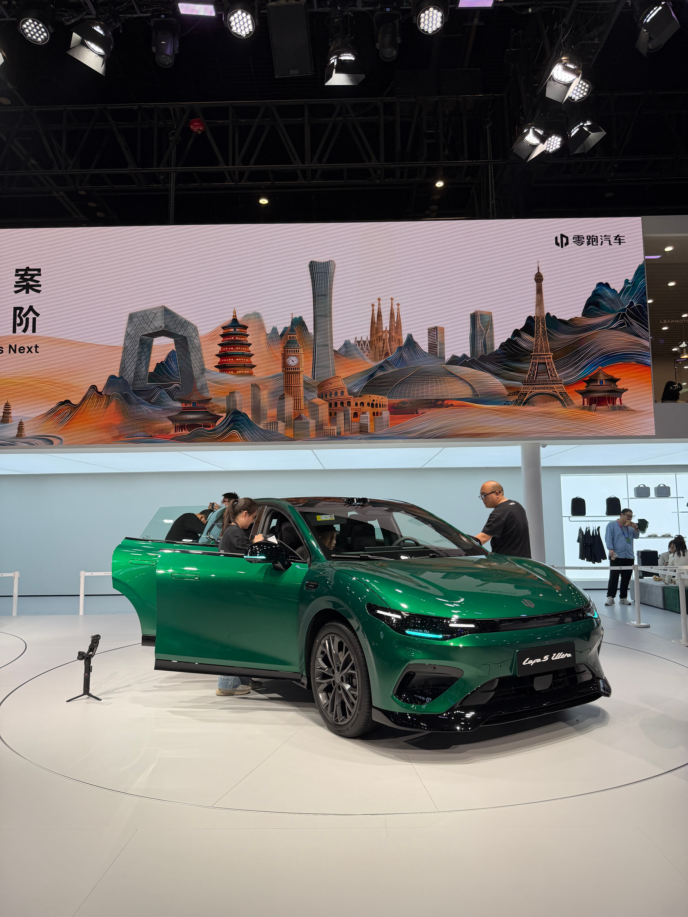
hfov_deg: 56.8
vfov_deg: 71.6
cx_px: 344
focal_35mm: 24
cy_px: 458
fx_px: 636
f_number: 1.78
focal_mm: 6.76
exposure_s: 1/1192
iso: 100
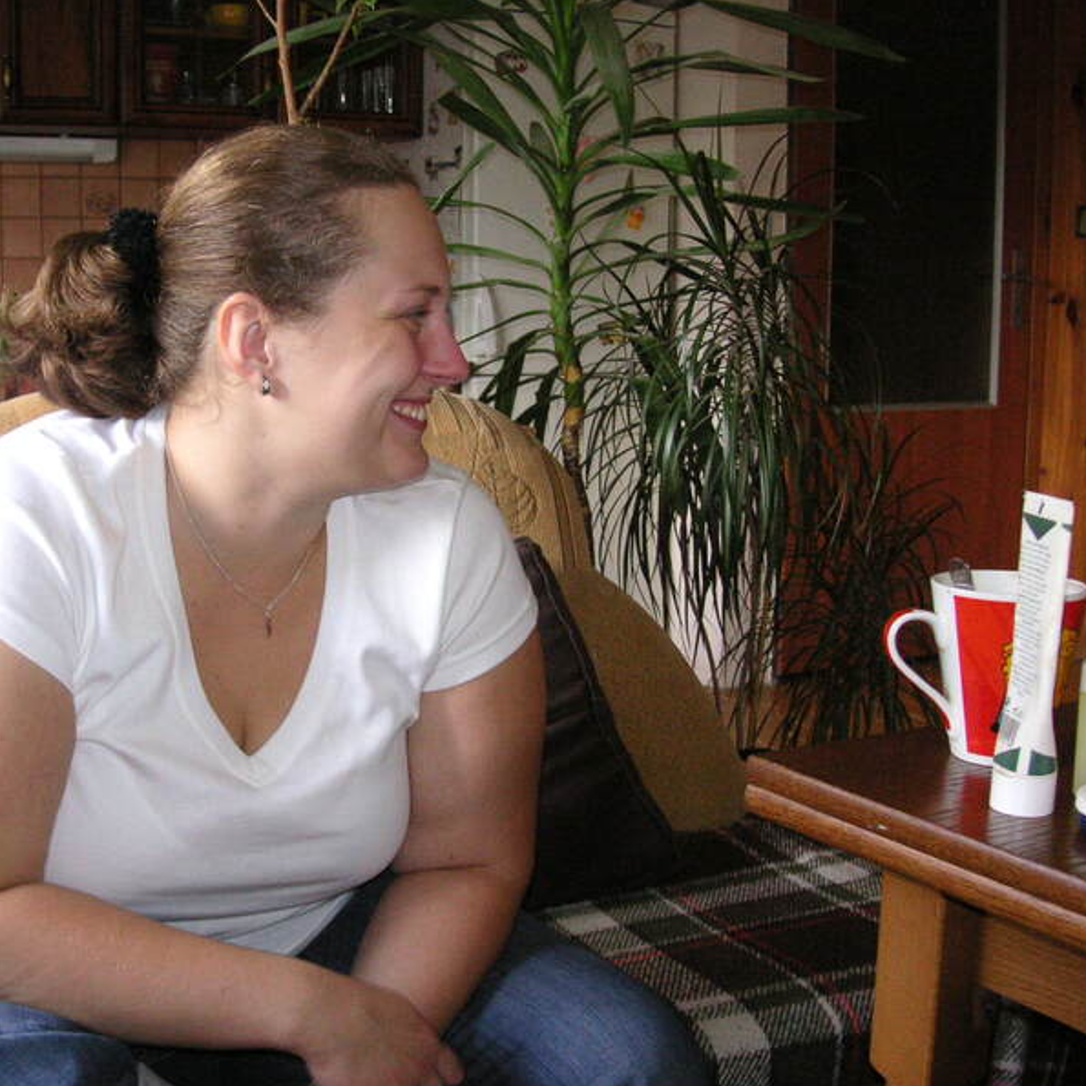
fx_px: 1562
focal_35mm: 44
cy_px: 544
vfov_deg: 38.3
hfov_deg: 38.0
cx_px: 380
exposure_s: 1/45
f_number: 2.8
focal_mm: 6.1
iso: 160
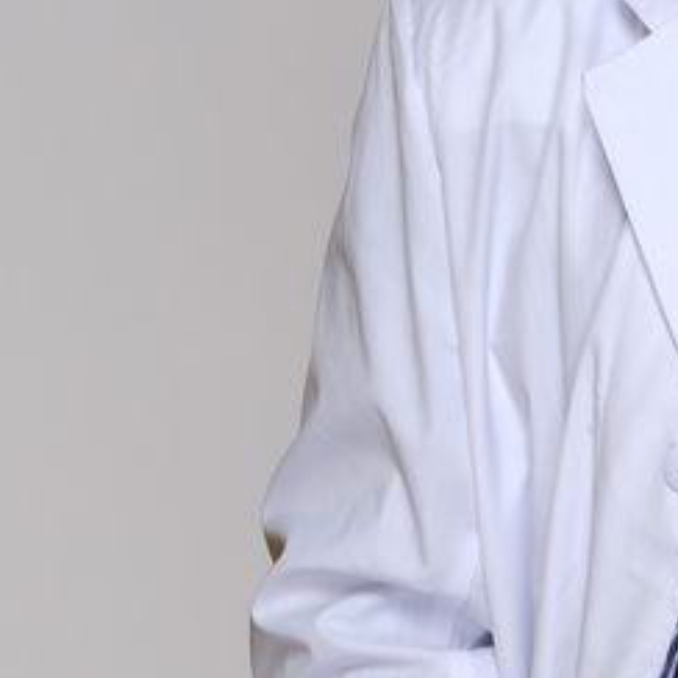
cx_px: 1000
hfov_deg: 5.0
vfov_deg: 5.0
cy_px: 645
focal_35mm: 351
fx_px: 7778
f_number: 5
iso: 250
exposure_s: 1/160
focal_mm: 56
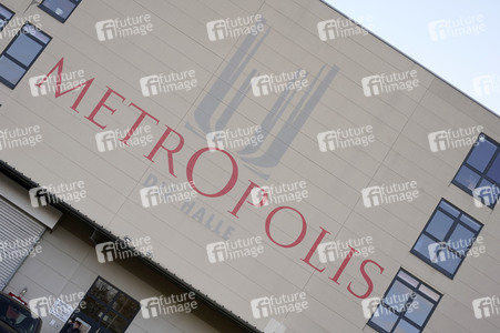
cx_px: 250
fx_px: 888
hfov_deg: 31.4
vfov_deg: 21.2
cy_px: 166
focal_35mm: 64
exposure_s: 1/320
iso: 640
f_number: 8
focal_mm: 64
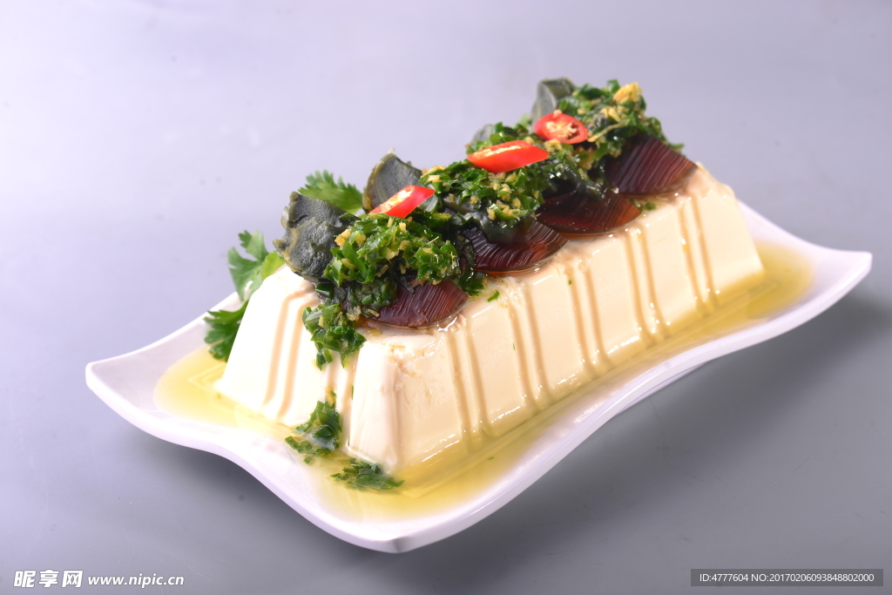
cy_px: 298
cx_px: 446
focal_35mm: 105
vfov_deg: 13.0
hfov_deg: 19.5
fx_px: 2602
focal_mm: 105
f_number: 9
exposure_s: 1/200
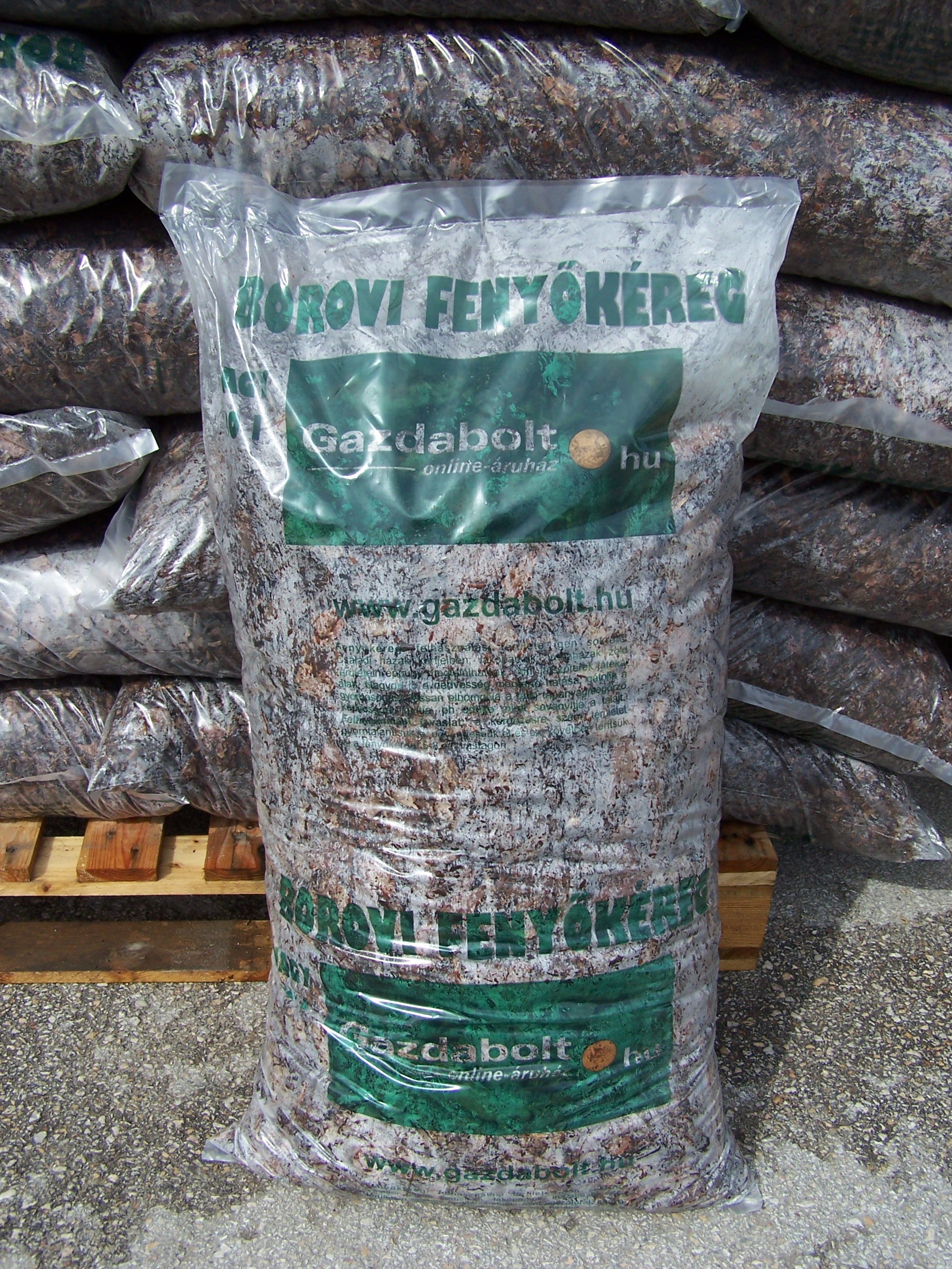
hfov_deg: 37.7
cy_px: 634
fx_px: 1393
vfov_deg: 49.0
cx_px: 476
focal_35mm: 38
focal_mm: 6.3
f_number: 4
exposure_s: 1/750
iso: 80
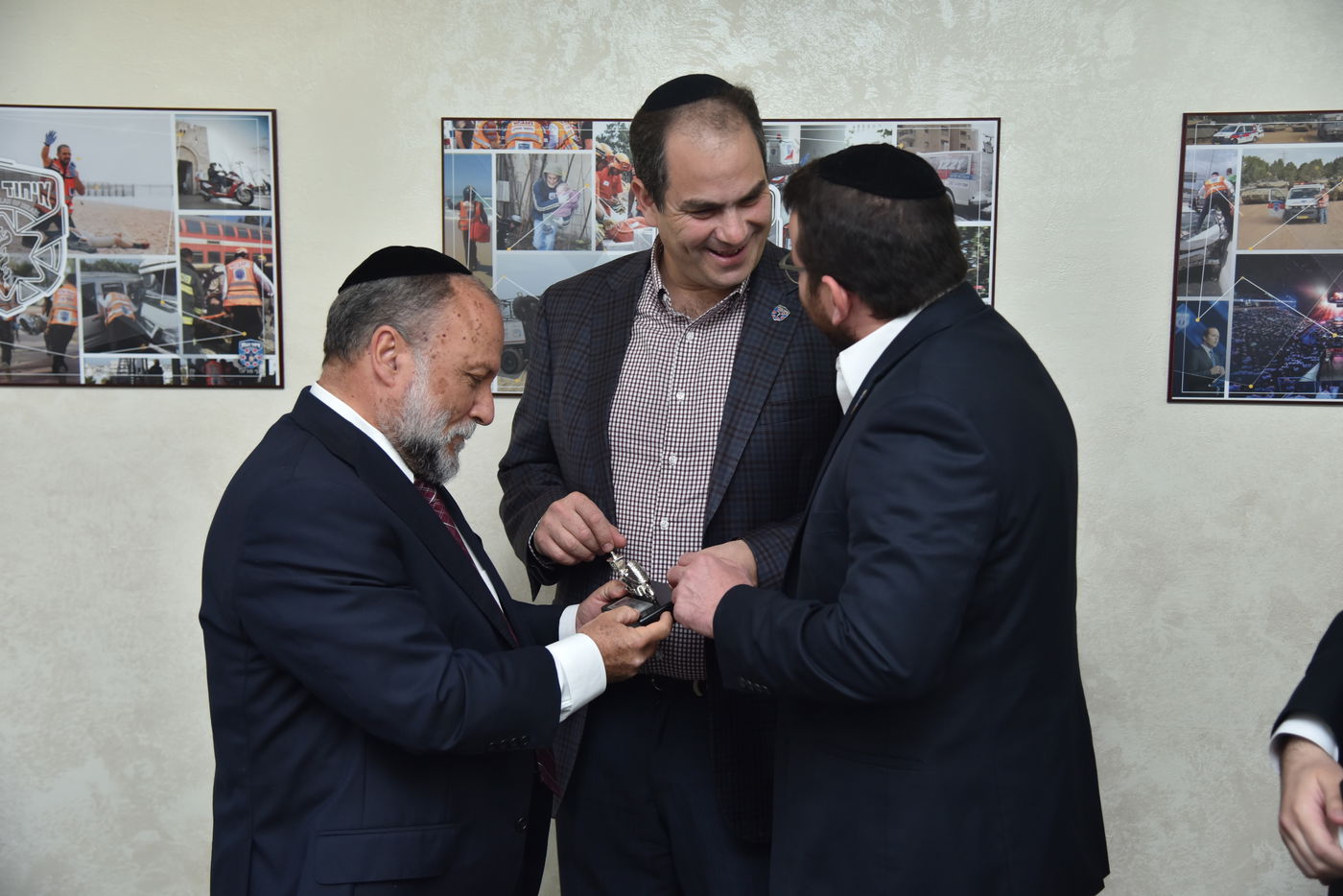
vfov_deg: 29.3
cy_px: 448
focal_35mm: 46
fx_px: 1716
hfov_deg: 42.7
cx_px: 672
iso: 500
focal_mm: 46
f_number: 4
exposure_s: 1/200
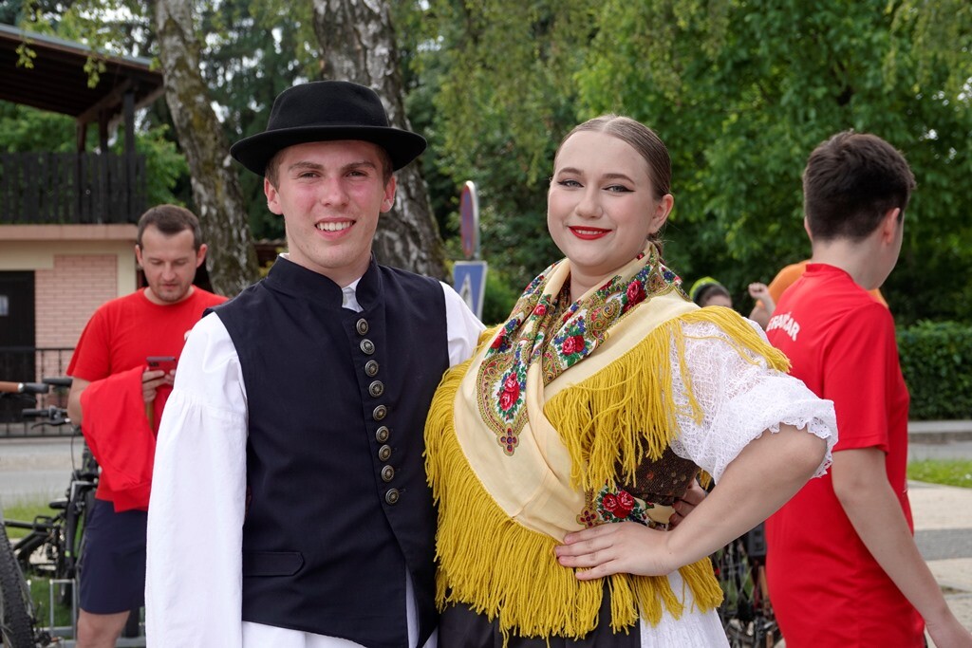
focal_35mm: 72
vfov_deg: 18.9
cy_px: 324
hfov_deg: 28.1
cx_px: 486
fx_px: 1944
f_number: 3.5
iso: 100
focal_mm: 26.42
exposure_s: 1/200
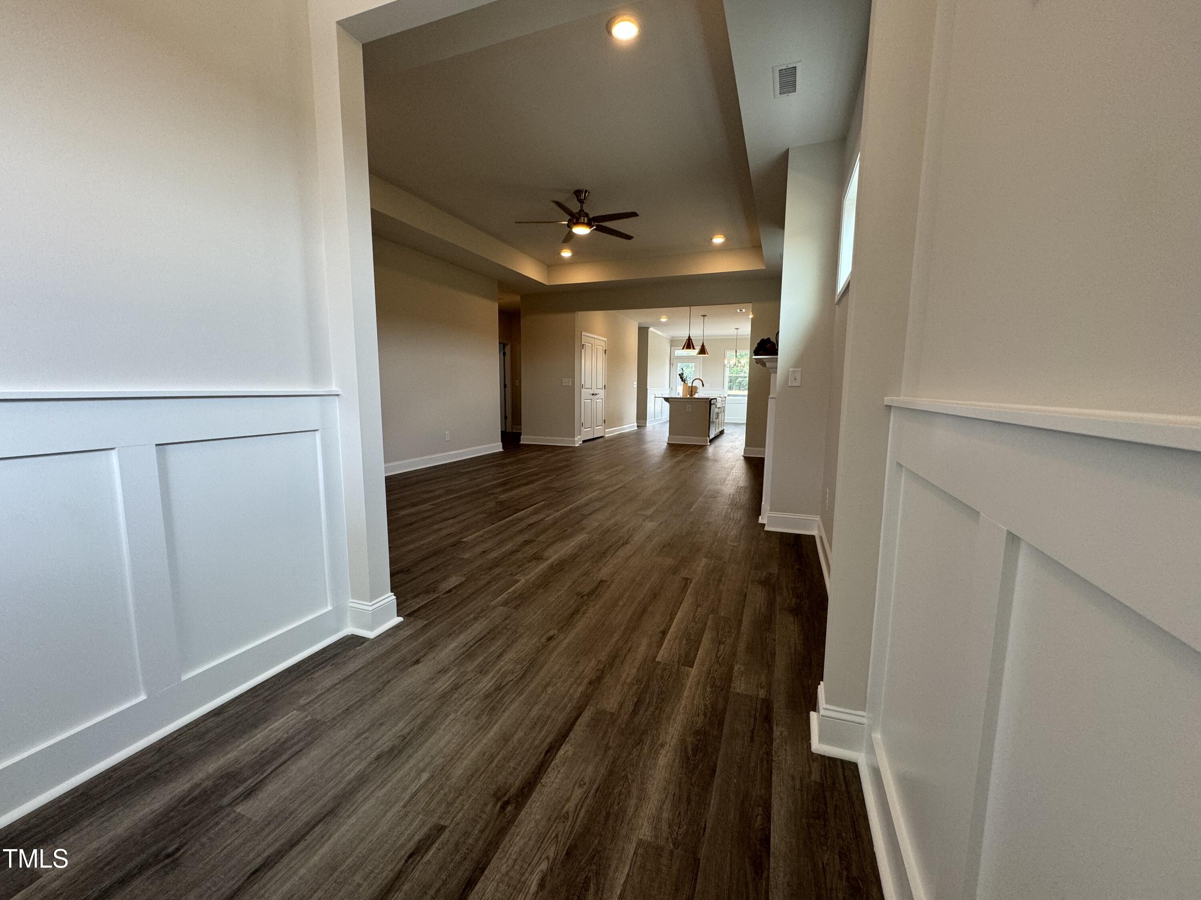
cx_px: 600
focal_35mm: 14
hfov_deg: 102.1
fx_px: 486
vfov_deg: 85.7
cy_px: 450
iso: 125
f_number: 2.2
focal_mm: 2.22
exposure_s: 1/120
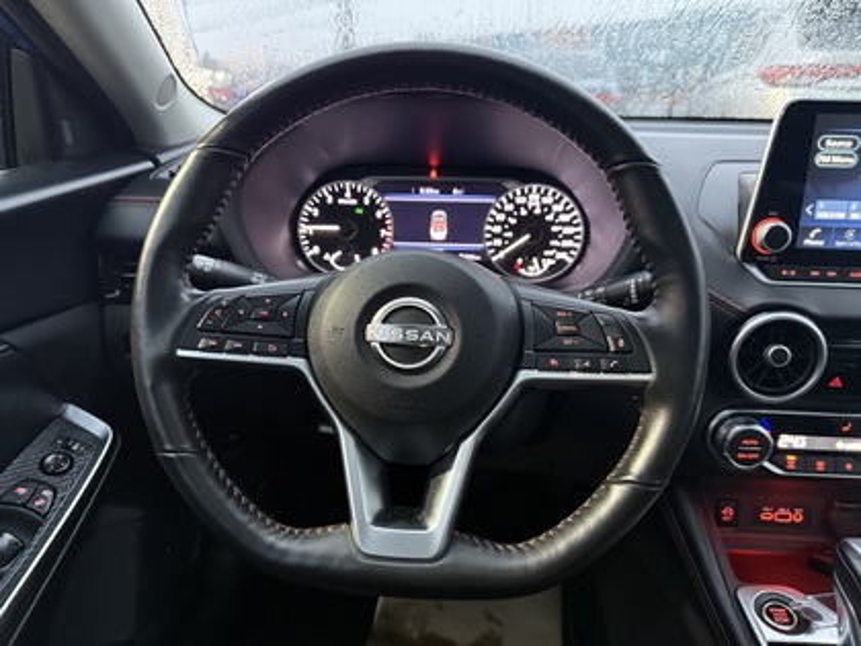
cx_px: 430
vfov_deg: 56.8
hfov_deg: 71.6
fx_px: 597
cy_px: 323
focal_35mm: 24
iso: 1000
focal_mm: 6.76
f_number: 1.78
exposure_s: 1/37
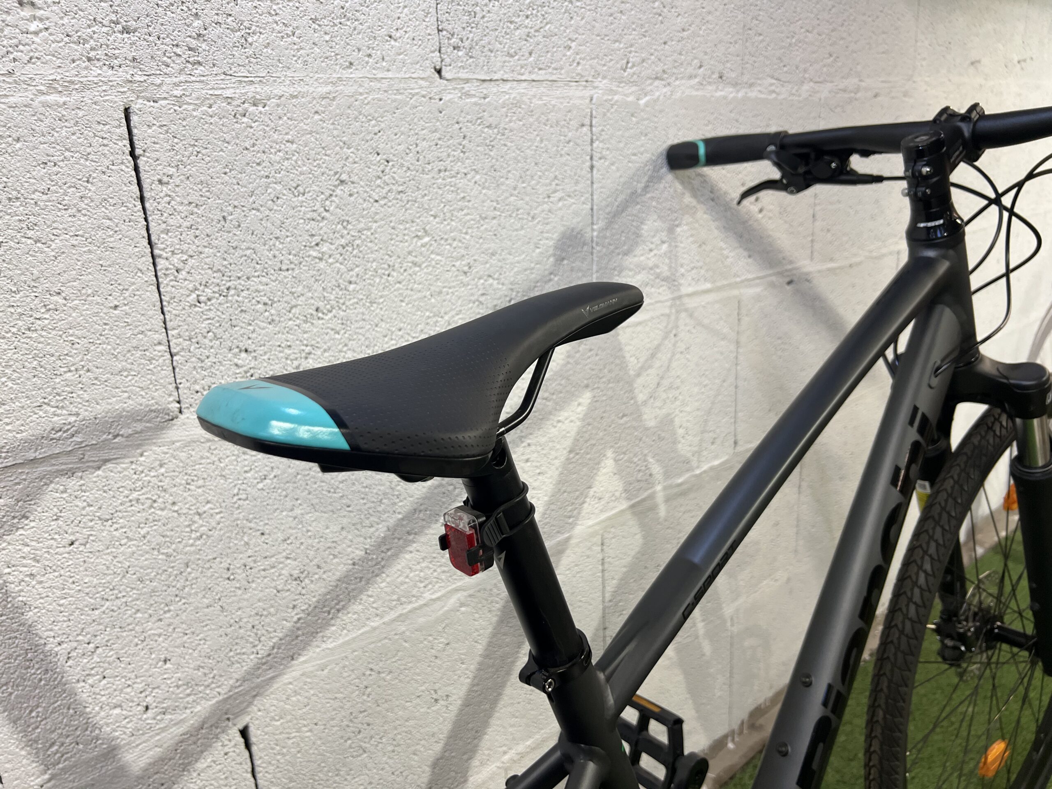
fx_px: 790
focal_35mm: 26
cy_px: 394
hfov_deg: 67.3
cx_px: 526
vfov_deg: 53.1
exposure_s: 1/100
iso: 125
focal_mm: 5.7
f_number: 1.5
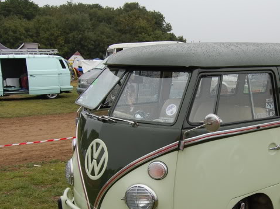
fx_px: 428
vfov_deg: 27.3
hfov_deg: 35.6
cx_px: 201
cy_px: 146
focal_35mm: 53
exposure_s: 1/200
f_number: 7.1
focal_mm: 22
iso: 200
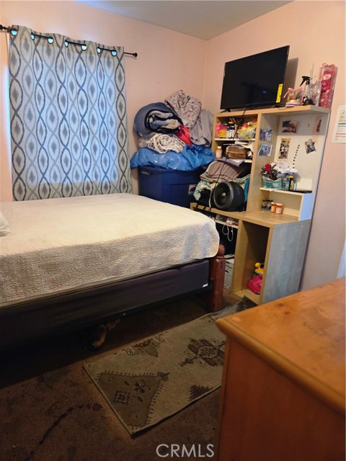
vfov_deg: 73.9
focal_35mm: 23
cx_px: 173
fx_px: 307
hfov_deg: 58.9
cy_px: 230
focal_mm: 5.4
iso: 1600
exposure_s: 1/120
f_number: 1.8
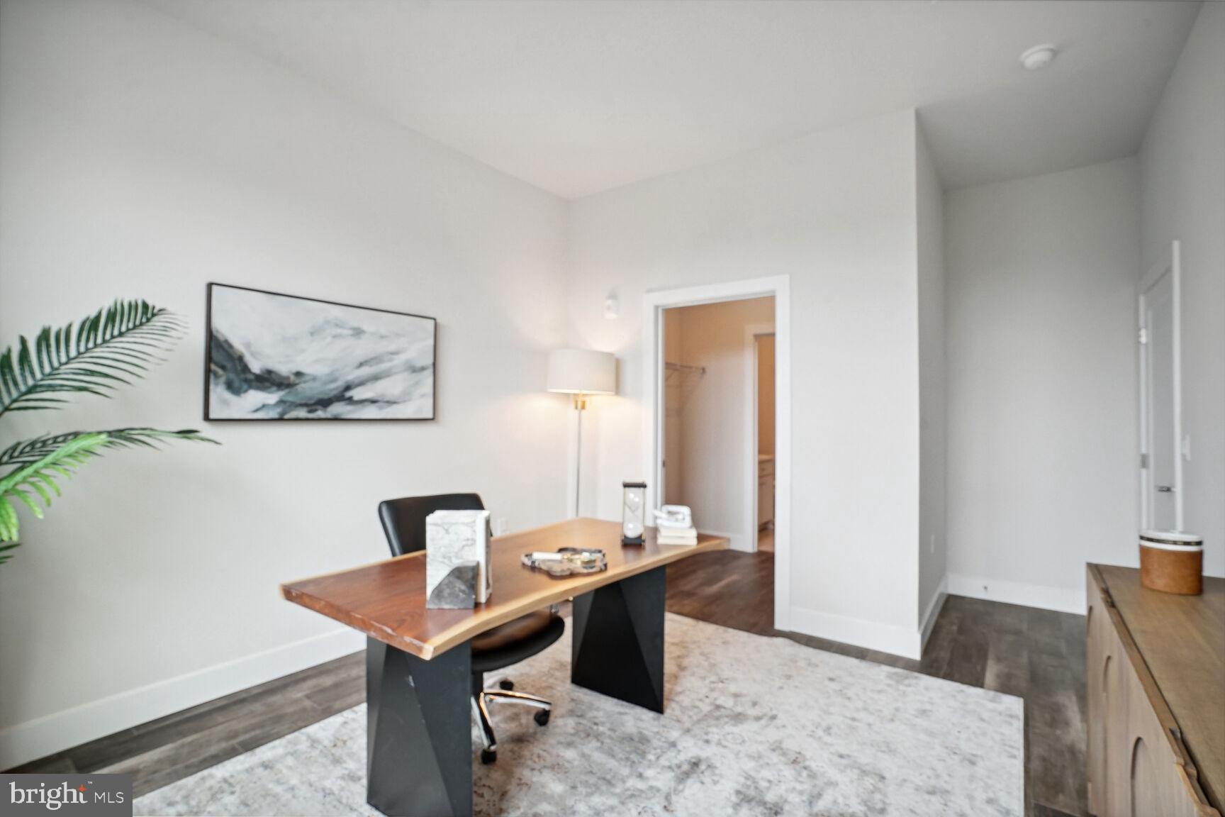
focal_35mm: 16
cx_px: 612
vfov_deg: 73.7
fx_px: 544
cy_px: 408
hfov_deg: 96.7
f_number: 9
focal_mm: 16
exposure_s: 1/50
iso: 640
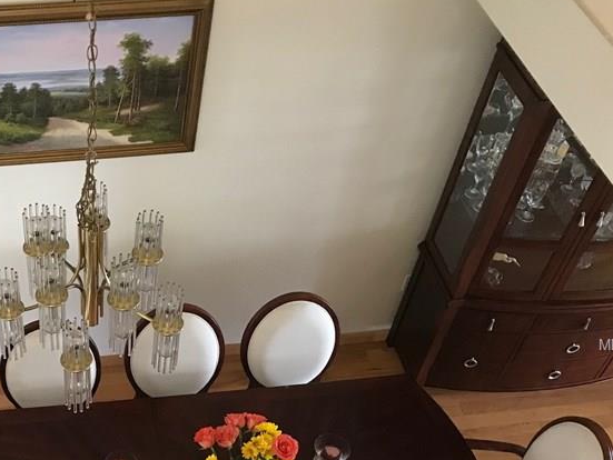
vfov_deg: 27.7
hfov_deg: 35.3
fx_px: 921
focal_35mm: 52
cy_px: 346
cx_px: 97
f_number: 1.8
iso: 50
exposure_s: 1/15
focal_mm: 3.99
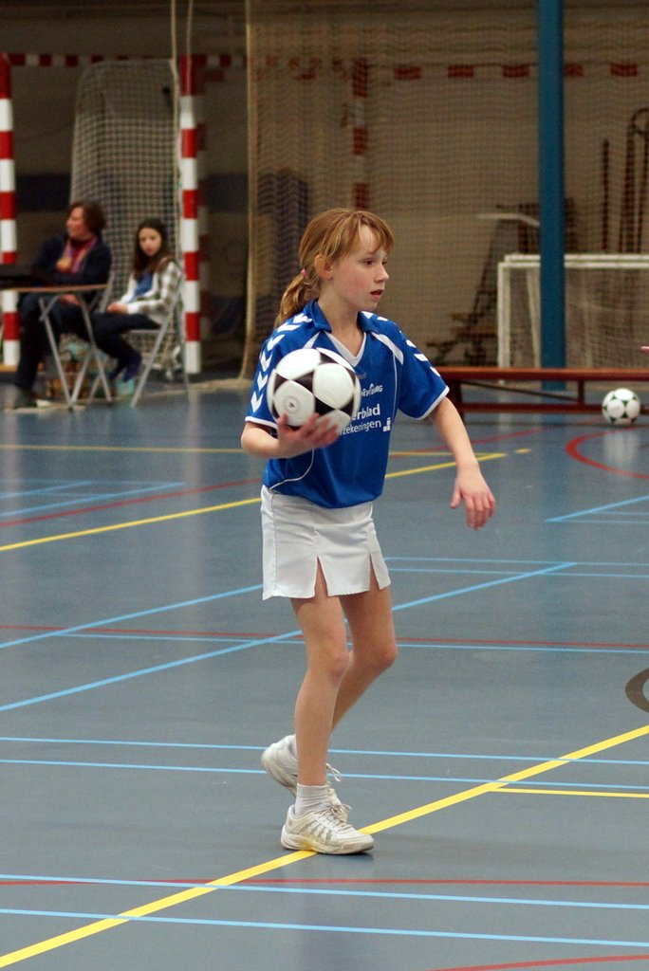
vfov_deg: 27.0
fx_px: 2025
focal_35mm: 75
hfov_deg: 18.2
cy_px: 486
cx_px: 324
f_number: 2.2
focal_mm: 50
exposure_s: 1/160
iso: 800
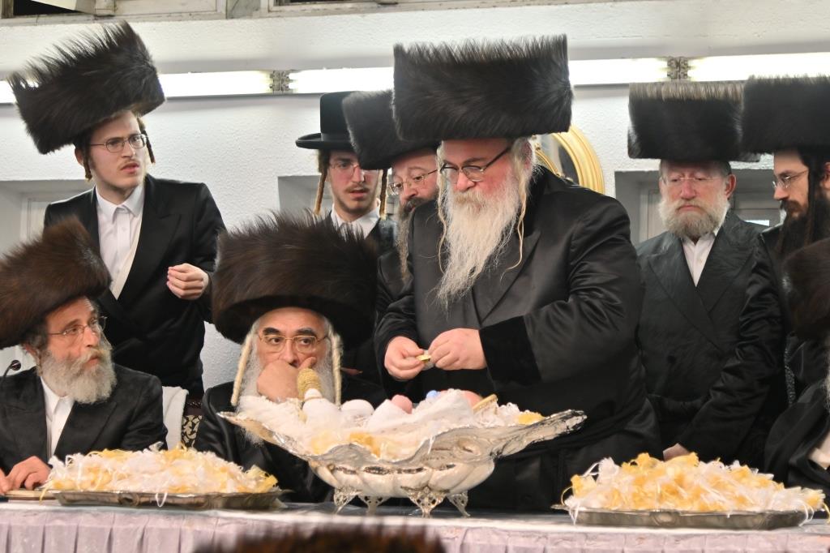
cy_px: 276
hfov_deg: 17.5
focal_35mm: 117
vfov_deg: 11.7
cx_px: 415
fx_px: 2696
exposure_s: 1/400
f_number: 4
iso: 500
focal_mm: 78
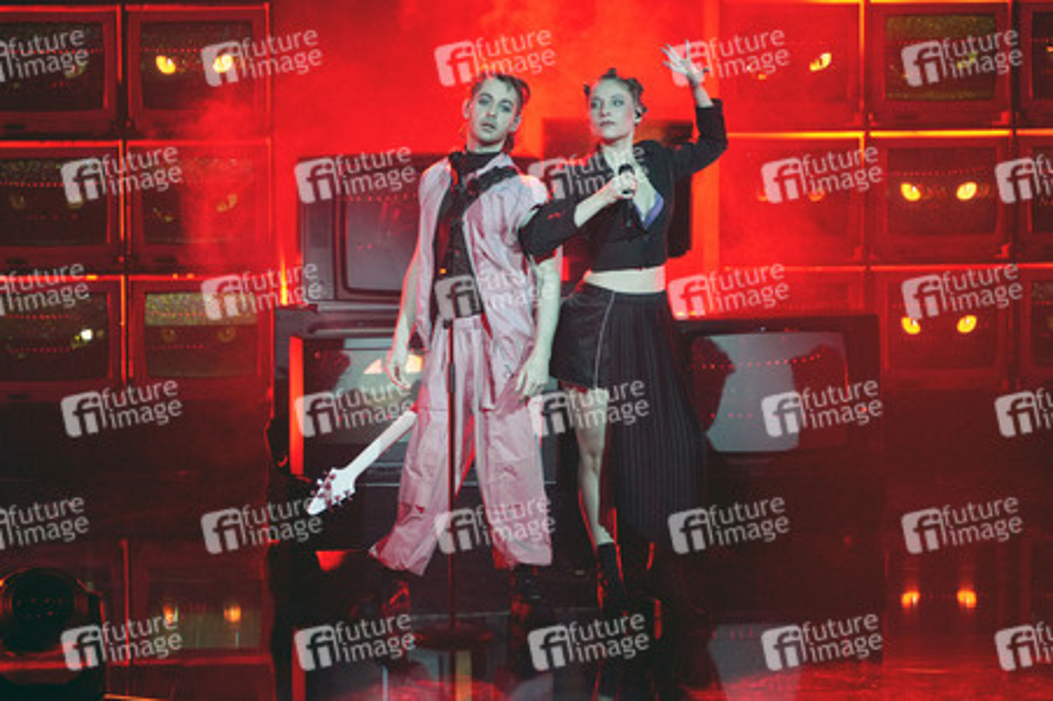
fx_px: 8768
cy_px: 350
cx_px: 526
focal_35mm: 300
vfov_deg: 4.6
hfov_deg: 6.9
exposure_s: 1/100
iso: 2500
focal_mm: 200
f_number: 5.6
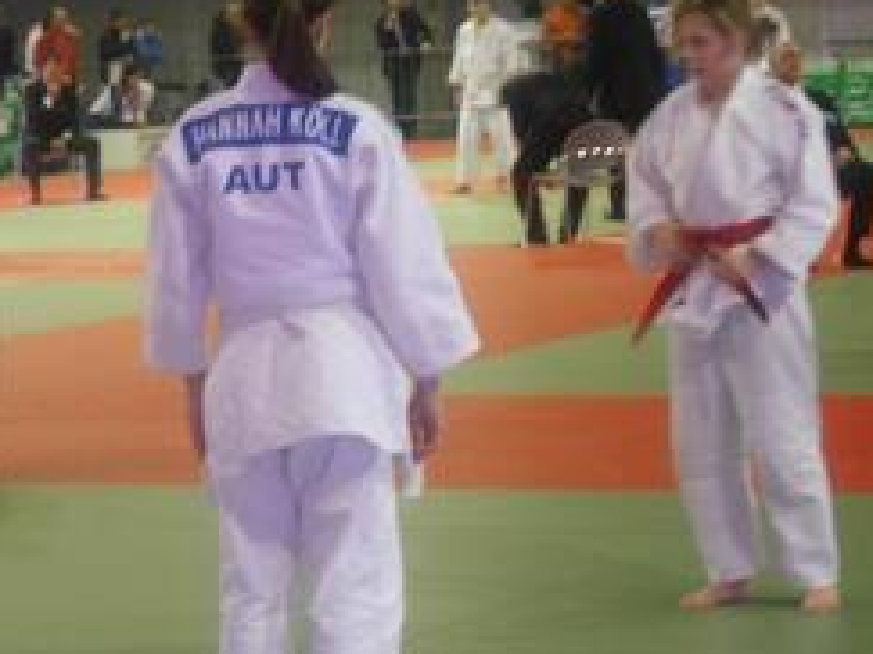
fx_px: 4487
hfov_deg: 11.1
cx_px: 248
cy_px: 356
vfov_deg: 8.3
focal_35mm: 178
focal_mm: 19.6
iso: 200
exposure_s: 1/10
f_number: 5.9
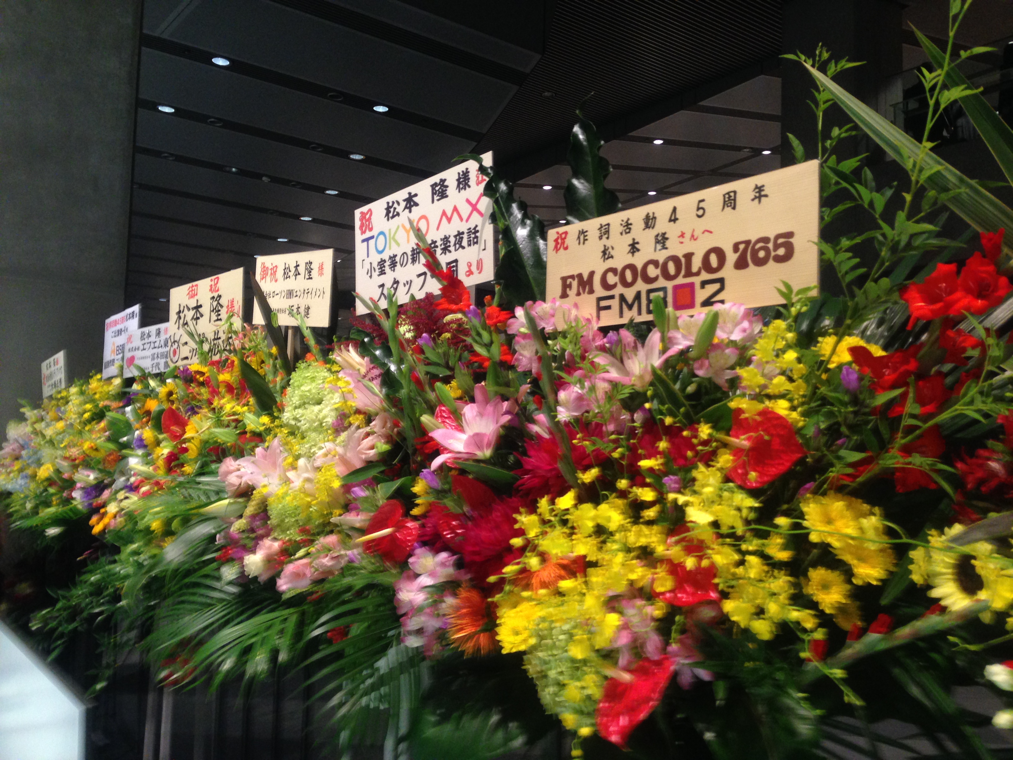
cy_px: 380
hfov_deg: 55.4
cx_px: 506
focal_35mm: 33
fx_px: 966
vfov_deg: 42.9
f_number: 2.4
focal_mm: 4.12
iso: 160
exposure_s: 1/20
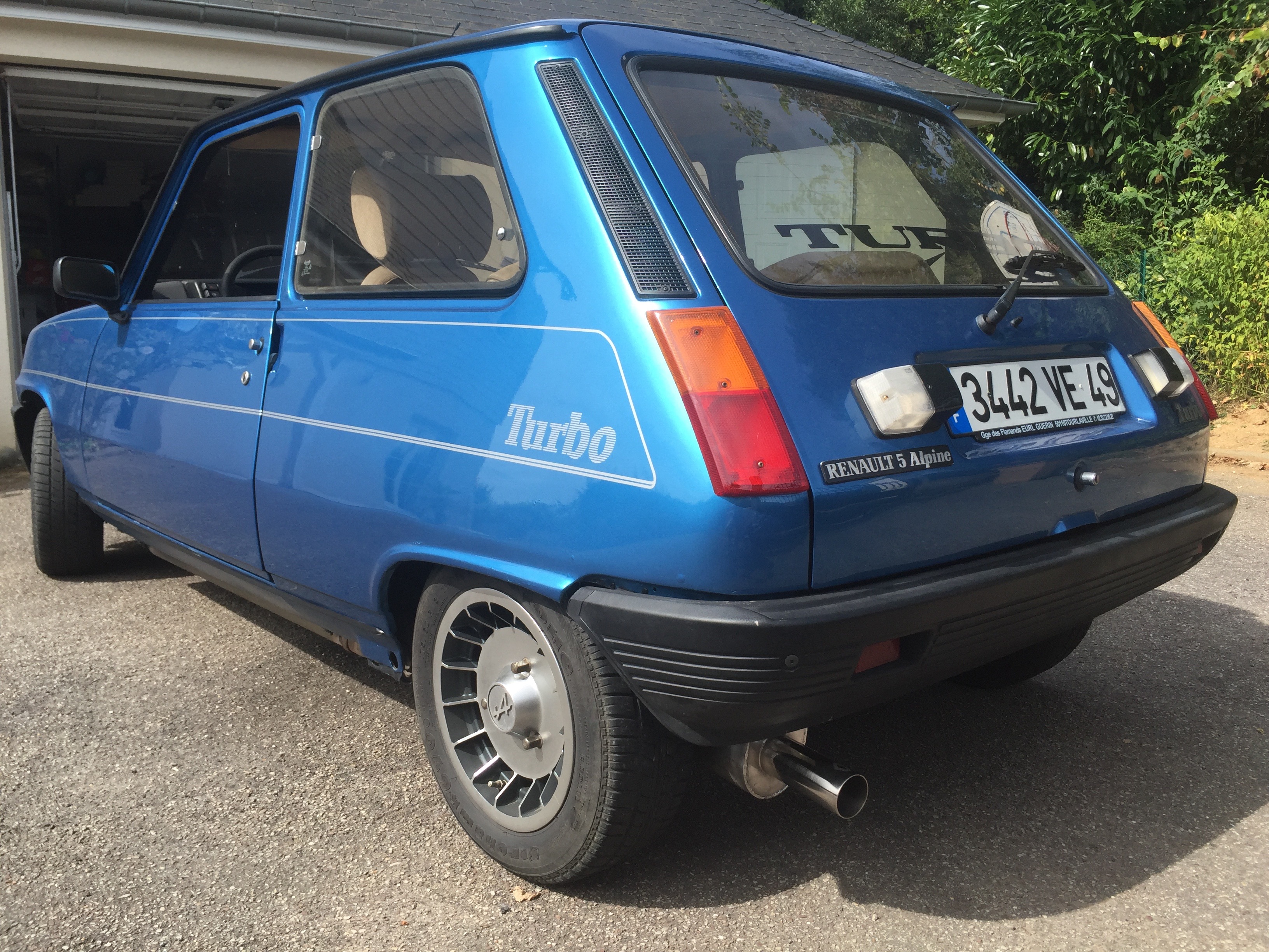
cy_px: 476
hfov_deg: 61.7
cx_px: 634
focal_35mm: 29
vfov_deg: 48.2
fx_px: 1063
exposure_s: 1/942
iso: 32
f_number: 2.2
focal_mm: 4.15
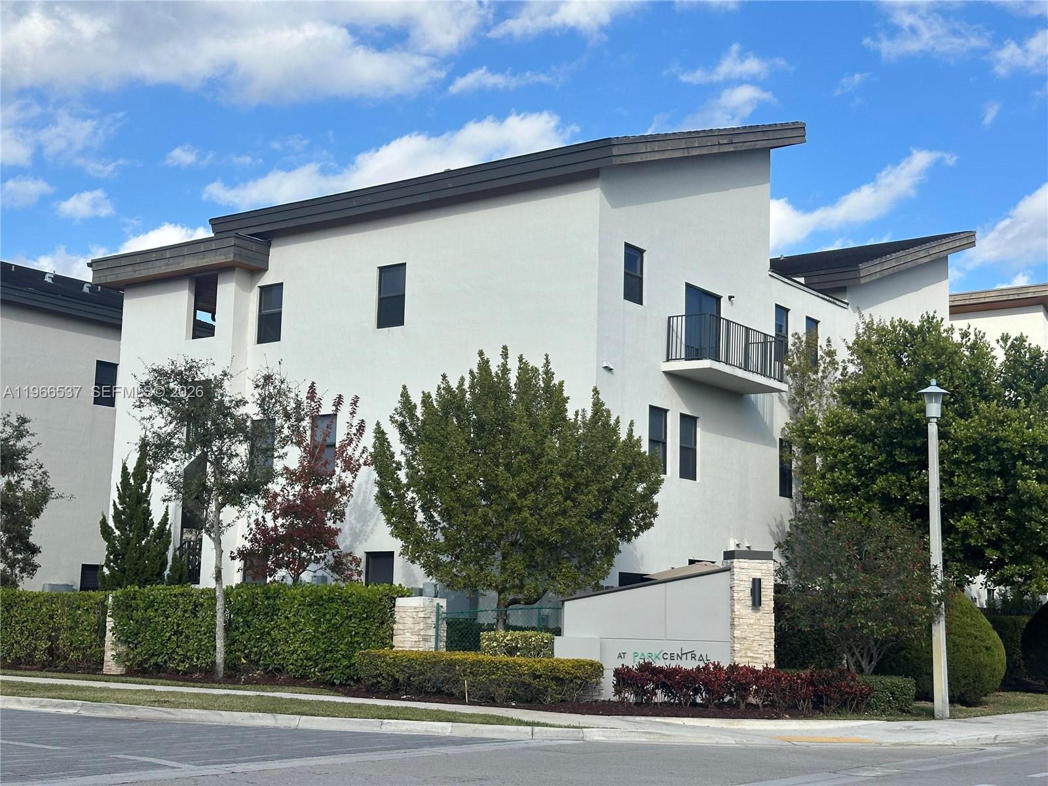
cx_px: 524
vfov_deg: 30.3
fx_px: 1453
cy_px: 393
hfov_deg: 39.7
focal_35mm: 48
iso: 64
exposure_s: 1/3731
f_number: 1.78
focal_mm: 6.86
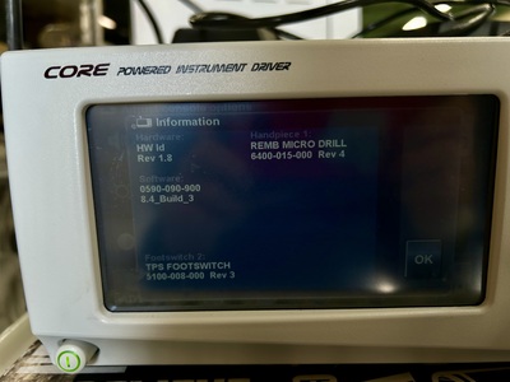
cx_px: 255
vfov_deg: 53.1
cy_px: 191
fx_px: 383
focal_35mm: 26
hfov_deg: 67.3
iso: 64
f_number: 1.5
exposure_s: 1/167
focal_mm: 5.7
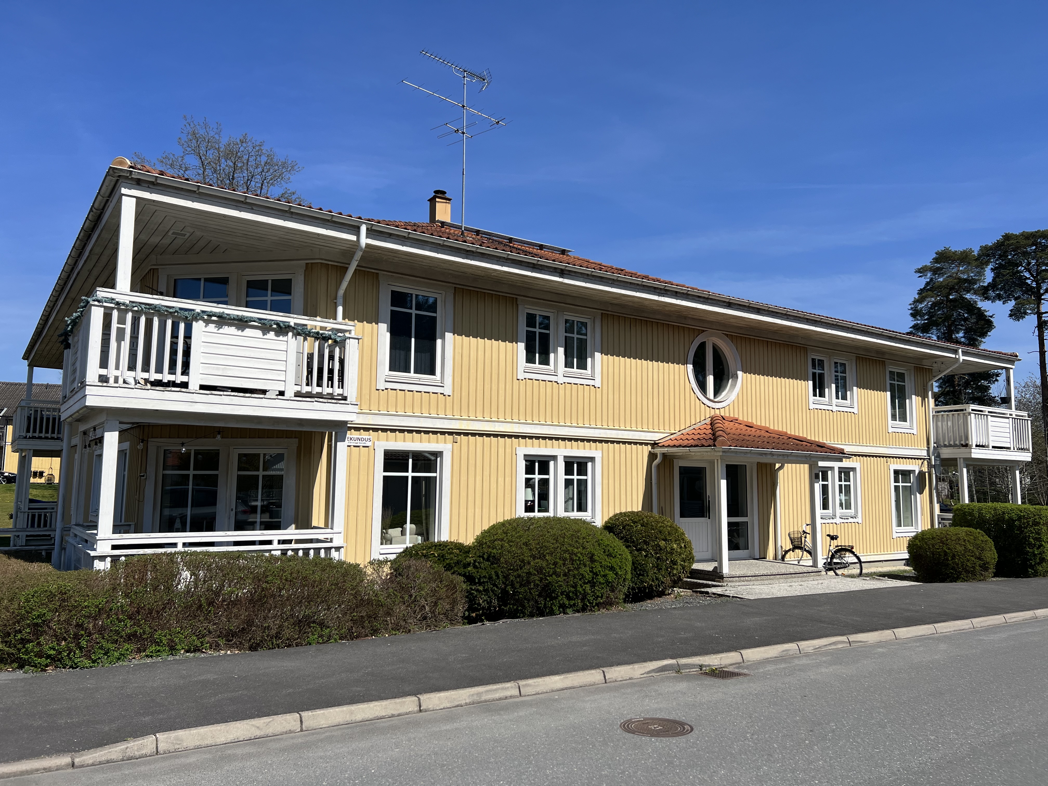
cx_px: 524
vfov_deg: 53.1
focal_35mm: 26
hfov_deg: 67.3
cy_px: 393
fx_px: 787
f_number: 1.5
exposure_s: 1/6211
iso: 50
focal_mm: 5.7
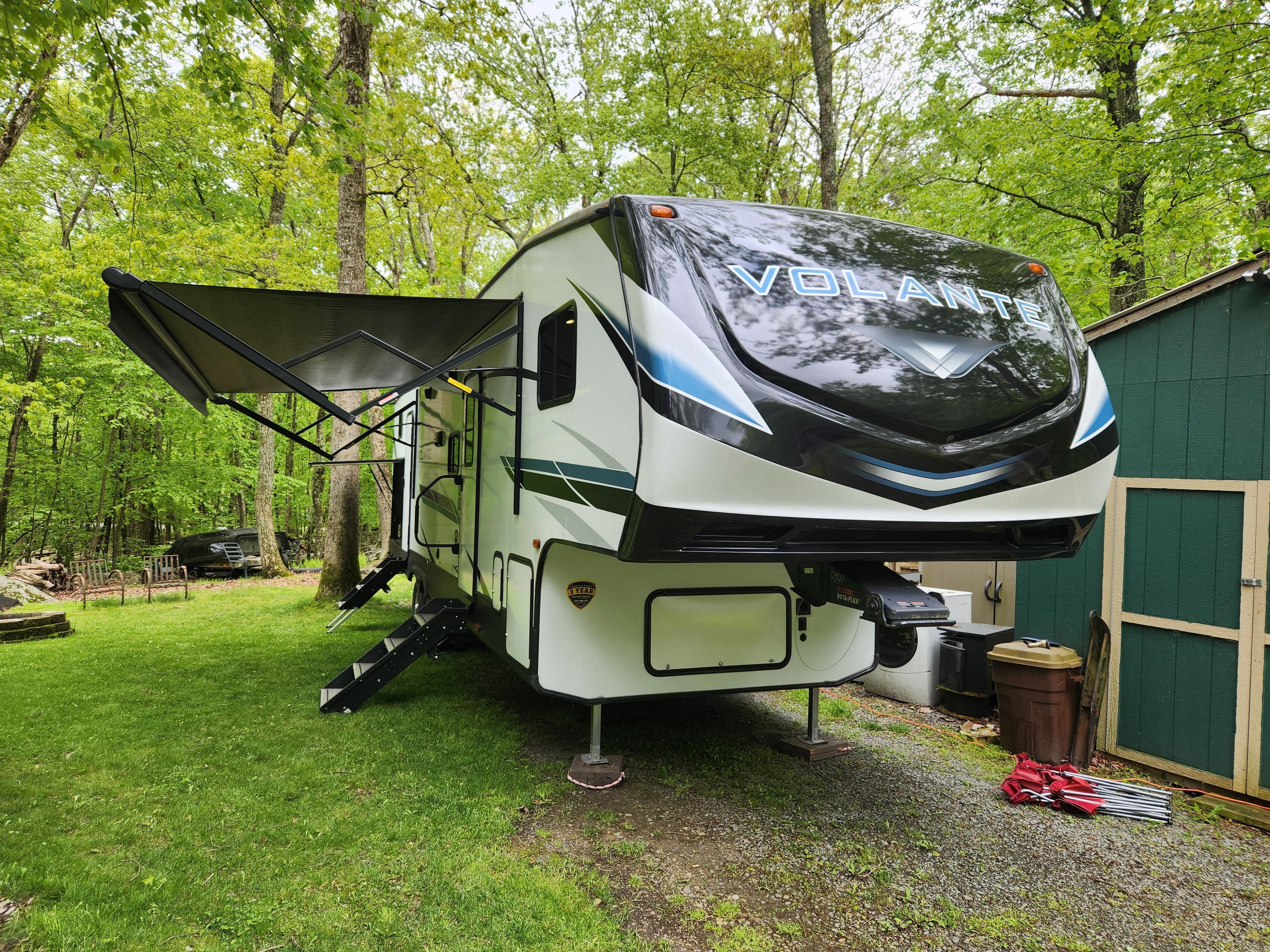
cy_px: 476
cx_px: 635
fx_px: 844
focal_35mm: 23
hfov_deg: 73.9
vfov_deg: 58.9
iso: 25
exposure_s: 1/180
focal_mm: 5.4
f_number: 1.8
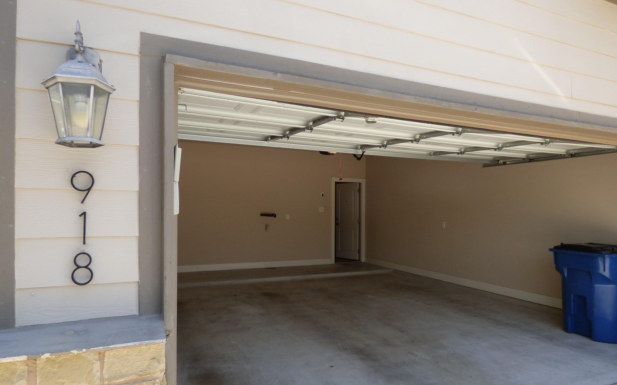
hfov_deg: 79.7
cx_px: 306
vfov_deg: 55.0
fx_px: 370
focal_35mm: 22
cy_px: 205
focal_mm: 3.58
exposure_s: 1/500
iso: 100
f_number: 2.8
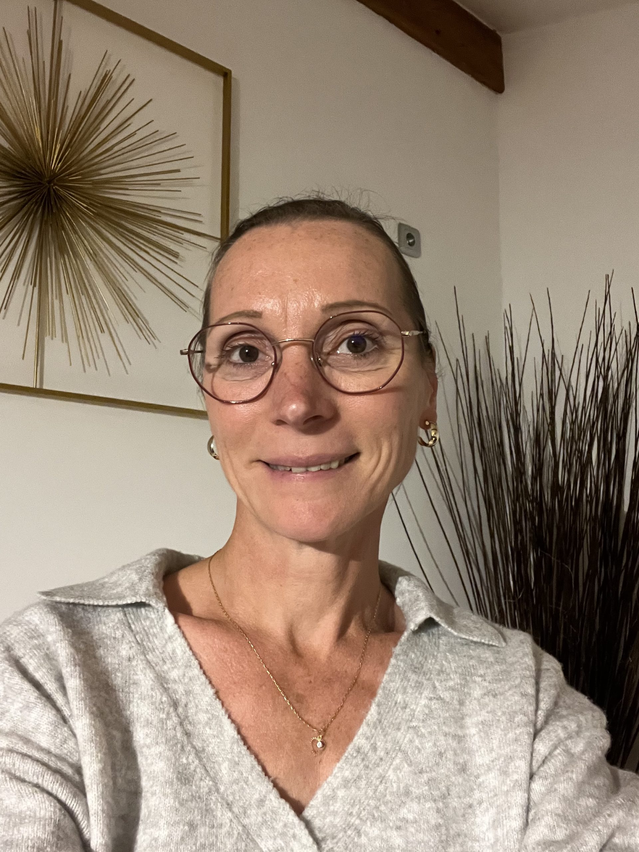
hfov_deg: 46.8
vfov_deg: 60.0
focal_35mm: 30
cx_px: 320
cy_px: 426
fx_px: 738
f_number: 2.2
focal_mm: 2.71
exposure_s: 1/28
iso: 800
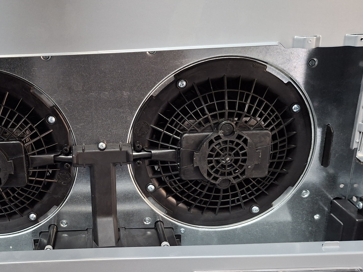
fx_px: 409
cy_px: 154
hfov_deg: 46.2
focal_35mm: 39
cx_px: 91
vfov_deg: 36.8
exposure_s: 1/33
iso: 320
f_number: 1.8
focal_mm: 5.54
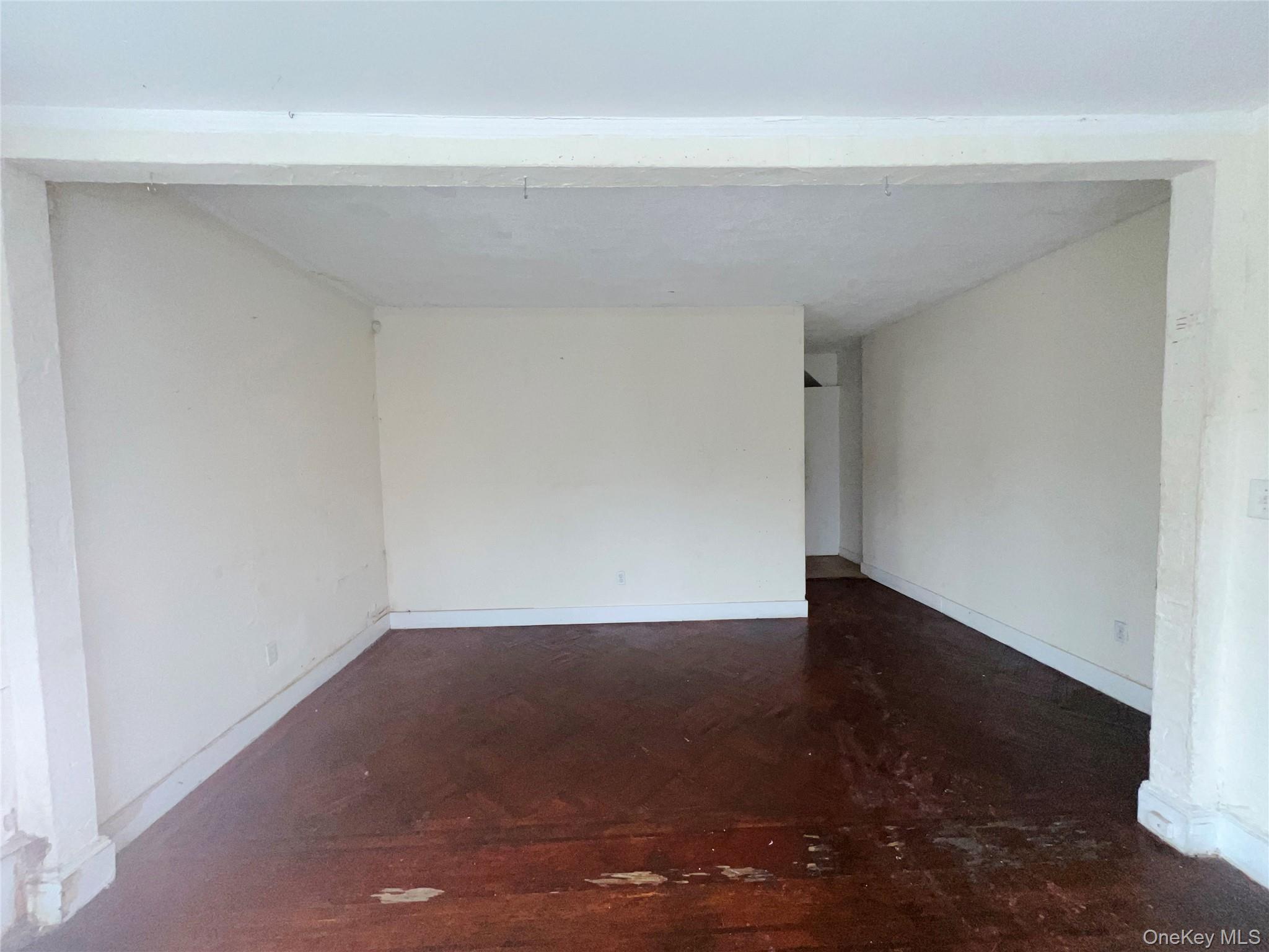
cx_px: 634
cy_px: 476
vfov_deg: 89.9
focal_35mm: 13
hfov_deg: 106.2
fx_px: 477
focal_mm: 1.57
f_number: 1.8
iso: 160
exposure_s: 1/101
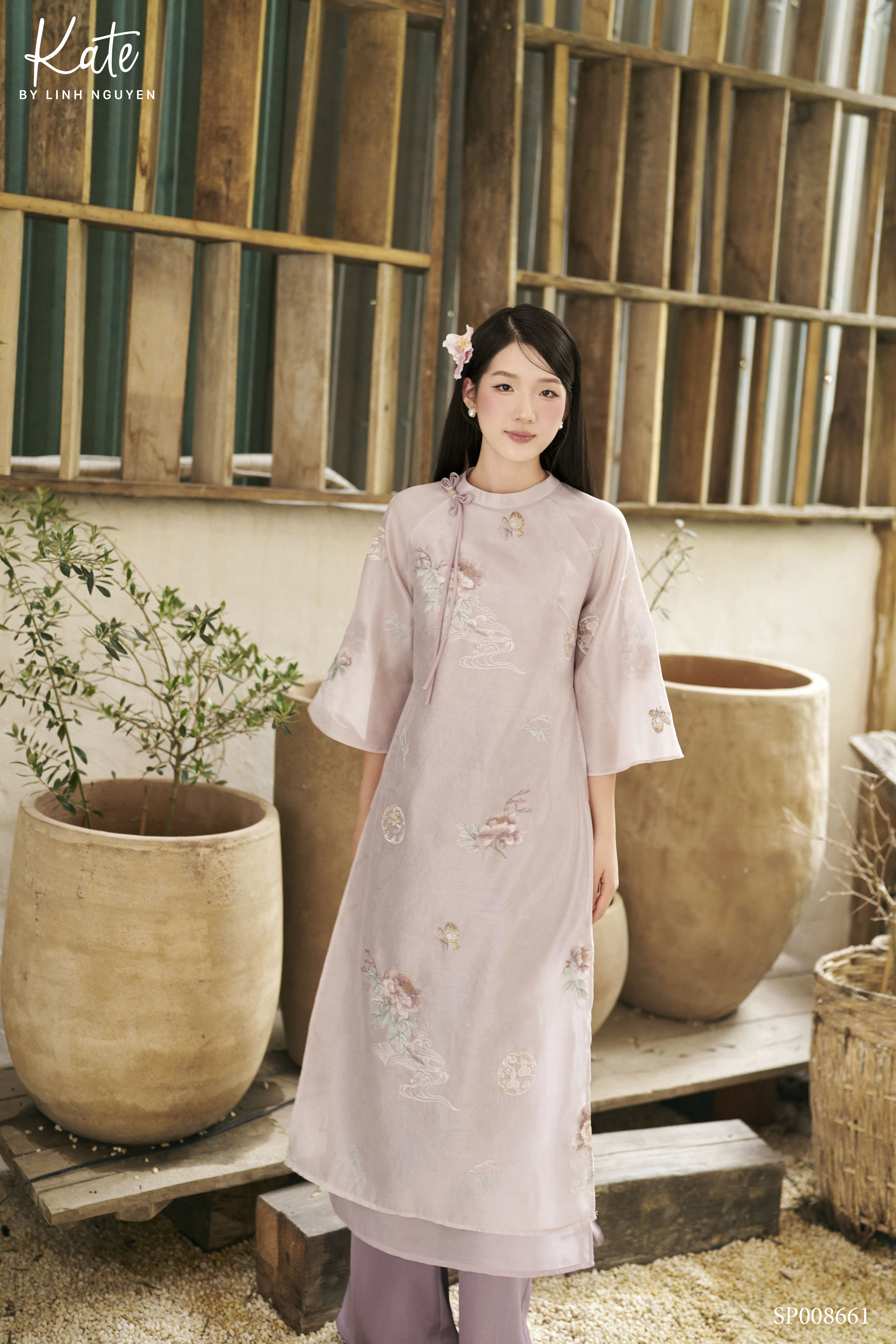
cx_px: 448
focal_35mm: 50
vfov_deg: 39.6
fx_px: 1867
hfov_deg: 27.0
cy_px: 672
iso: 640
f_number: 1.8
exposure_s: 1/125
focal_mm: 50
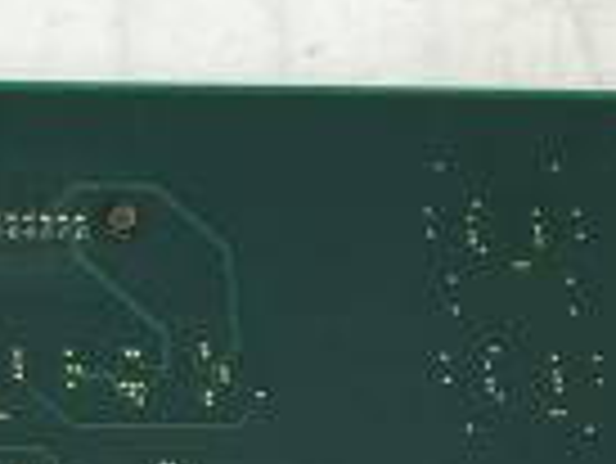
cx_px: -351
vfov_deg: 11.0
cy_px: 788
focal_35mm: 127
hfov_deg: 14.3
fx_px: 2262
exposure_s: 1/15
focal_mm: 4.15
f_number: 2.2
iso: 32
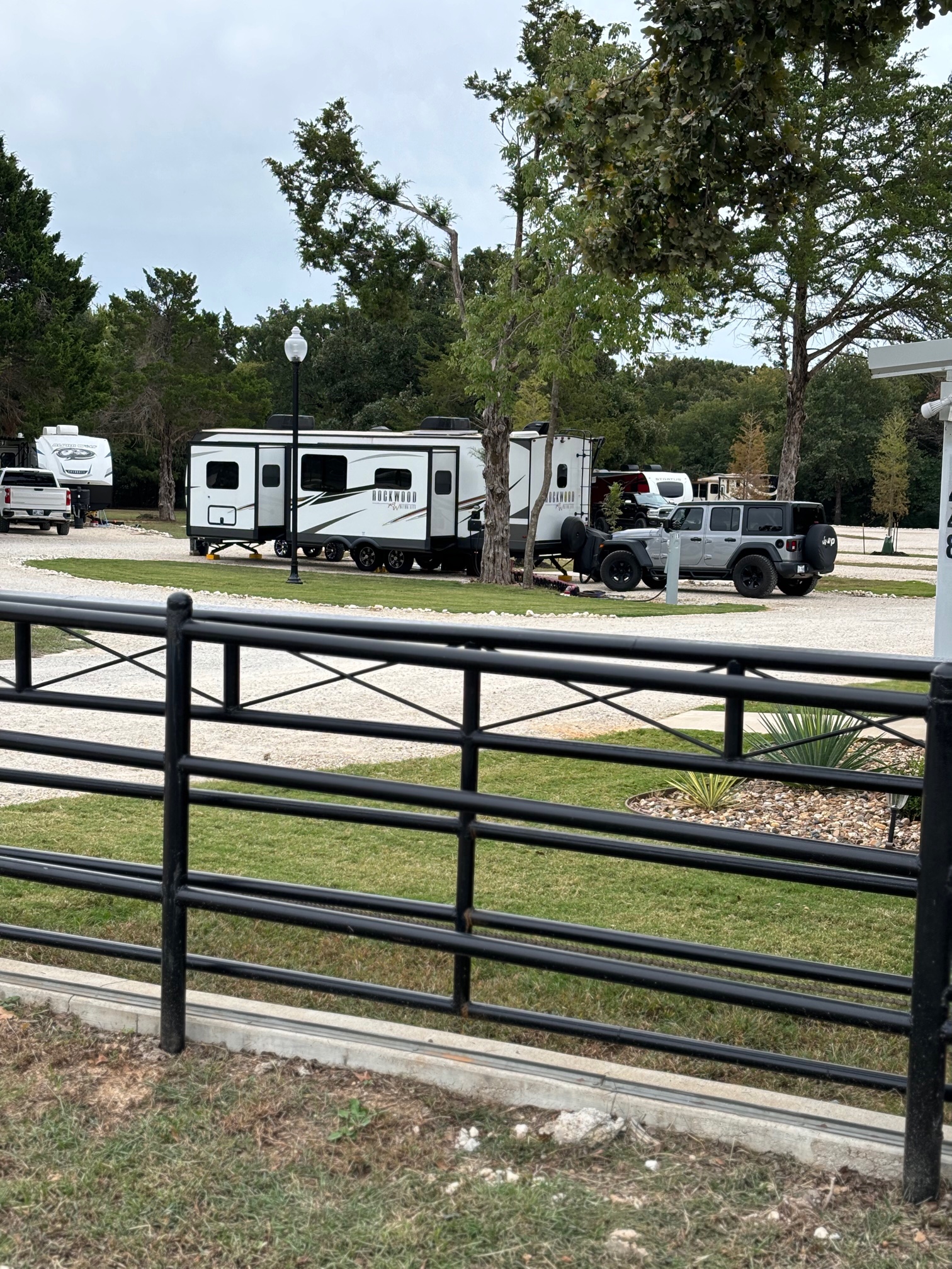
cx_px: 476
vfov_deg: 36.8
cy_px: 634
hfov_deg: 28.0
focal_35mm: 52
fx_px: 1907
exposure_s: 1/423
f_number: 1.6
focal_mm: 5.96
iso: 32
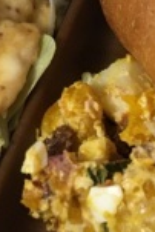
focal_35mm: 120
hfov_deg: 11.4
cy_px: -155
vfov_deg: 15.2
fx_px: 773
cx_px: 78
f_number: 2.2
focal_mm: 4.15
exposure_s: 1/33
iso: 200
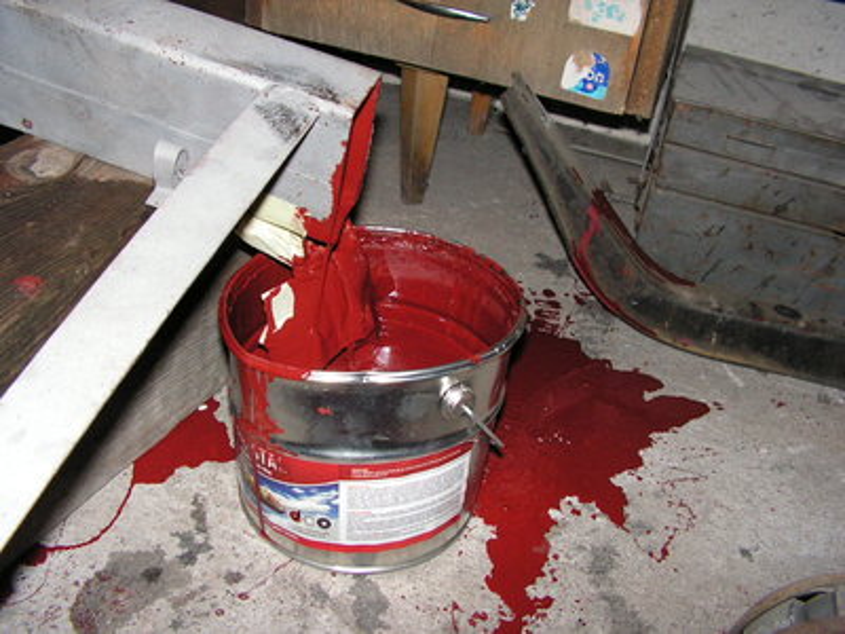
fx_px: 879
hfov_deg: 51.4
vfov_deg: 39.7
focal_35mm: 36
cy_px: 317
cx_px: 422
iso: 200
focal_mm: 6
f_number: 3.2
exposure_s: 1/40
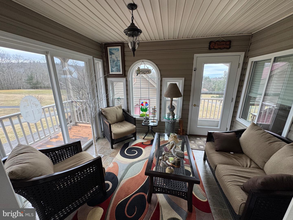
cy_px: 110
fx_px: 119
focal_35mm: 14
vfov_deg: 85.7
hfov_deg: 102.1
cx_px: 146
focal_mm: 2.22
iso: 100
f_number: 2.2
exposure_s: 1/120
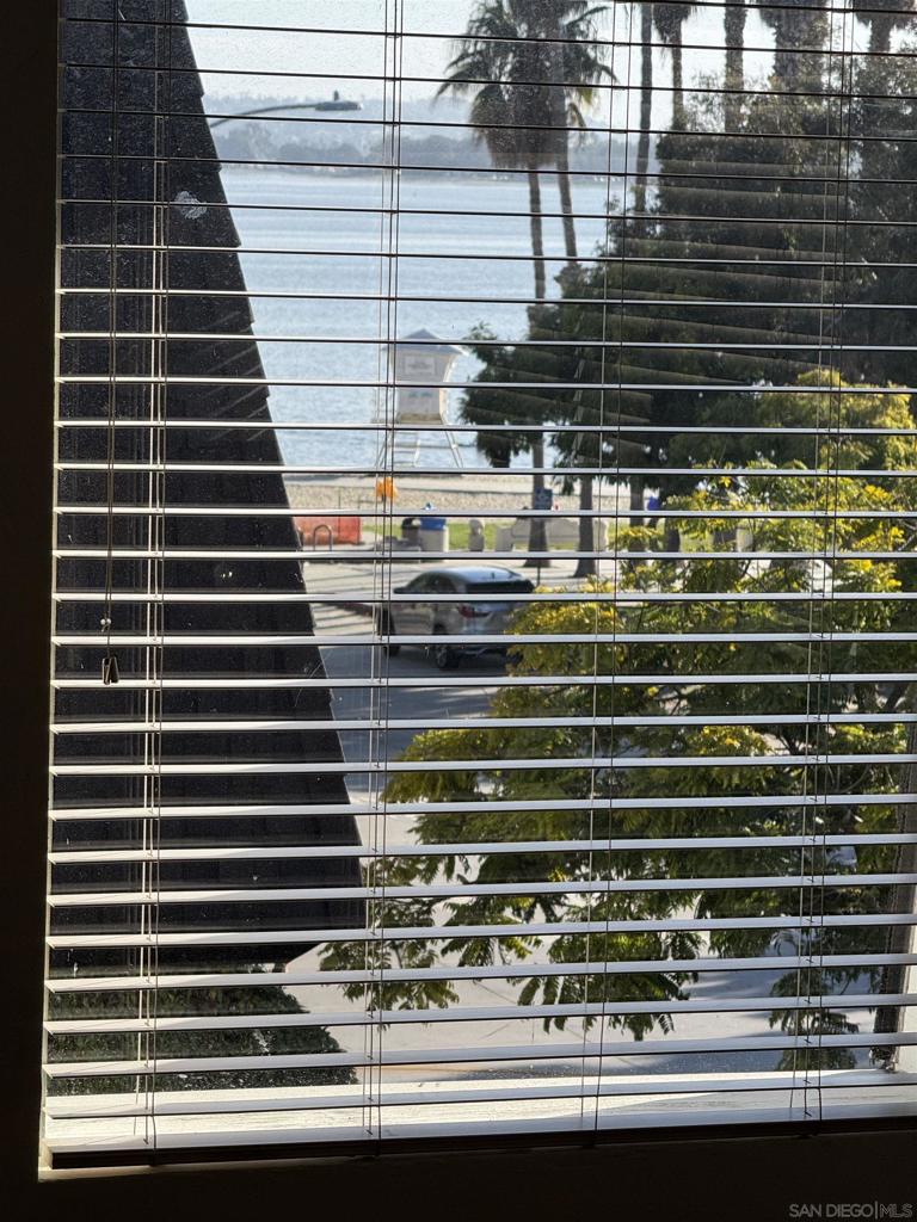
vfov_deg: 16.4
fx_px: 4239
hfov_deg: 12.3
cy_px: 611
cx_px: 458
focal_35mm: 120
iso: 50
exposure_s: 1/581
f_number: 2.8
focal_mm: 15.66
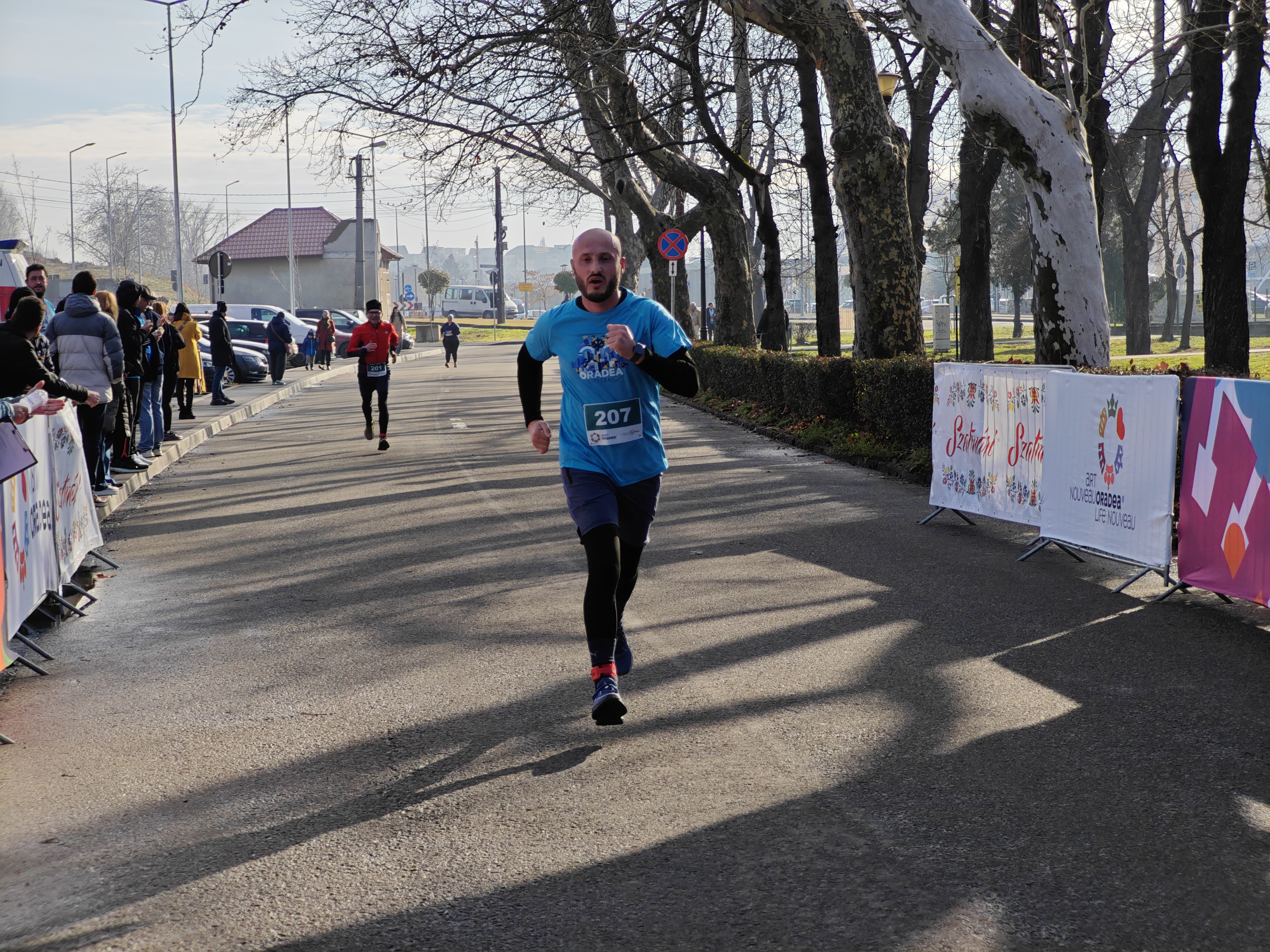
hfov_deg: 26.0
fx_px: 2752
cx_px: 635
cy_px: 476
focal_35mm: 75
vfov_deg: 19.6
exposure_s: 1/3065
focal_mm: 12.28
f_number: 1.8
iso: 50
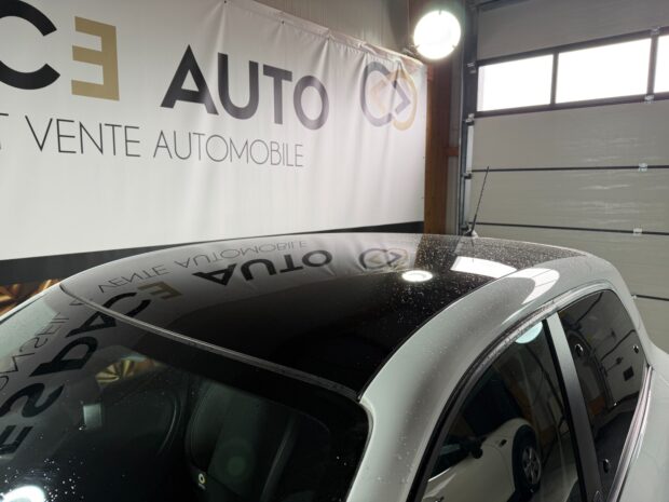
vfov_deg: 56.8
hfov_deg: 71.6
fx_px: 464
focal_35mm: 24
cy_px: 251
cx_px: 334
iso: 100
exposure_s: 1/50
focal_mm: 6.76
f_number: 1.78
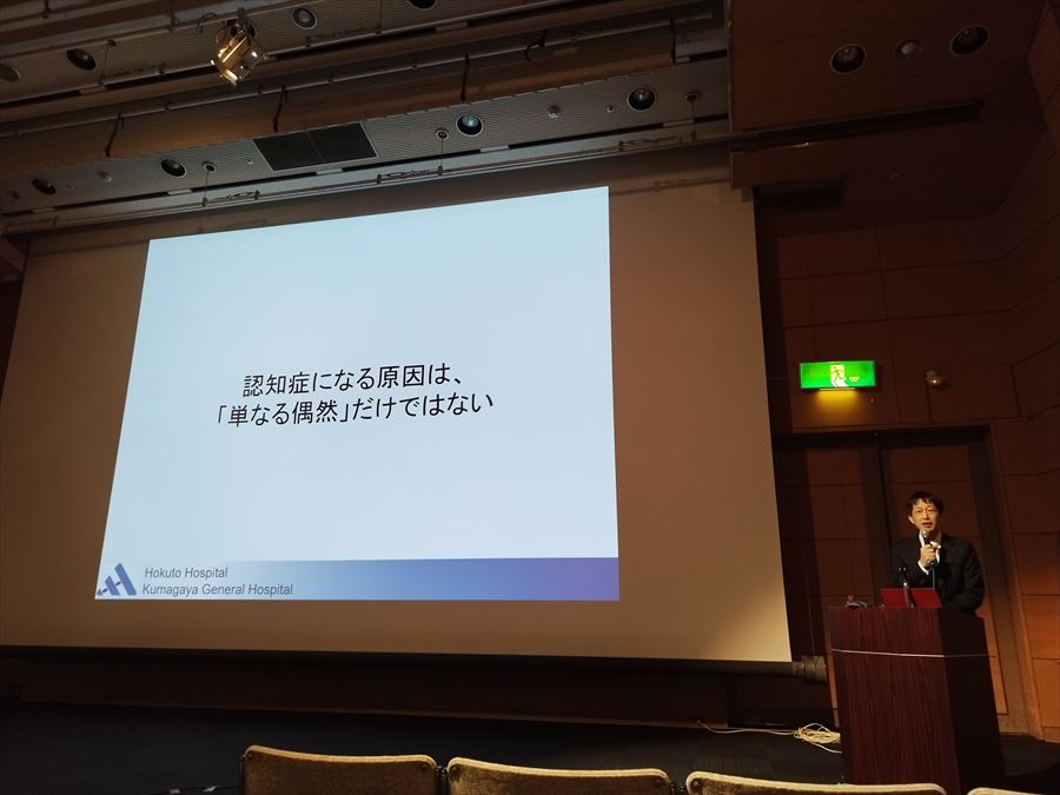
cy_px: 398
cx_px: 530
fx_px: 735
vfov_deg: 56.8
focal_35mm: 24
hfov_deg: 71.6
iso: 640
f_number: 1.89
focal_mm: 5.89
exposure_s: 1/25
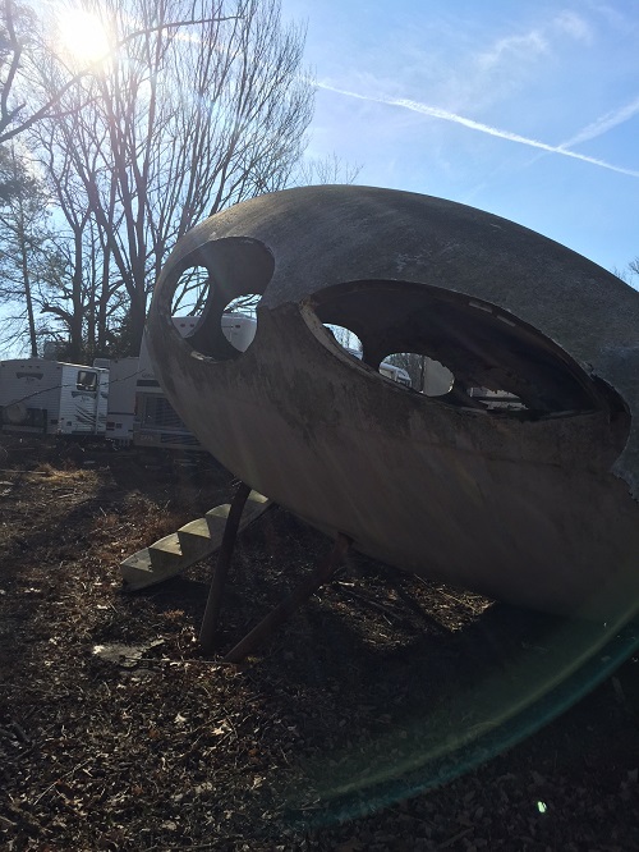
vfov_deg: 61.6
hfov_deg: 48.3
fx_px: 713
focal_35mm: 29
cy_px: 426
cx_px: 320
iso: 32
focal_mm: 4.15
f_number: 2.2
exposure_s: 1/2198
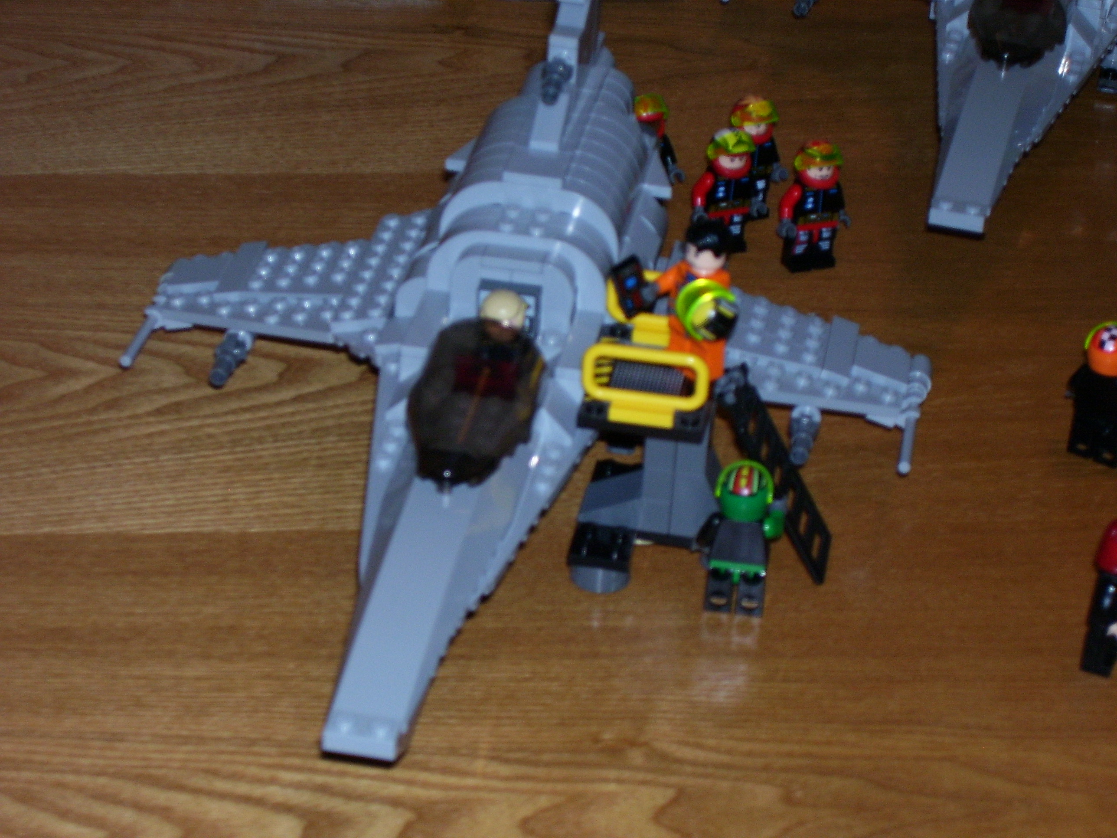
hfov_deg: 19.3
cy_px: 419
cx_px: 558
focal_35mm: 102
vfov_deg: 14.5
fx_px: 3291
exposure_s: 1/90
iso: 125
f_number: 4.6
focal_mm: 16.8
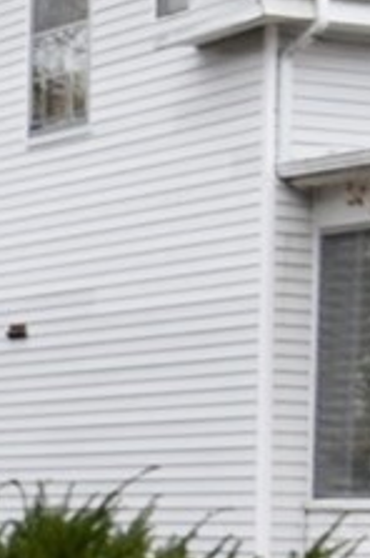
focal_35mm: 138
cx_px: -575
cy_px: 614
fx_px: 2134
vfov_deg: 14.5
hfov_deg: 8.8
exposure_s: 1/125
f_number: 5.6
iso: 400
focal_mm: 10
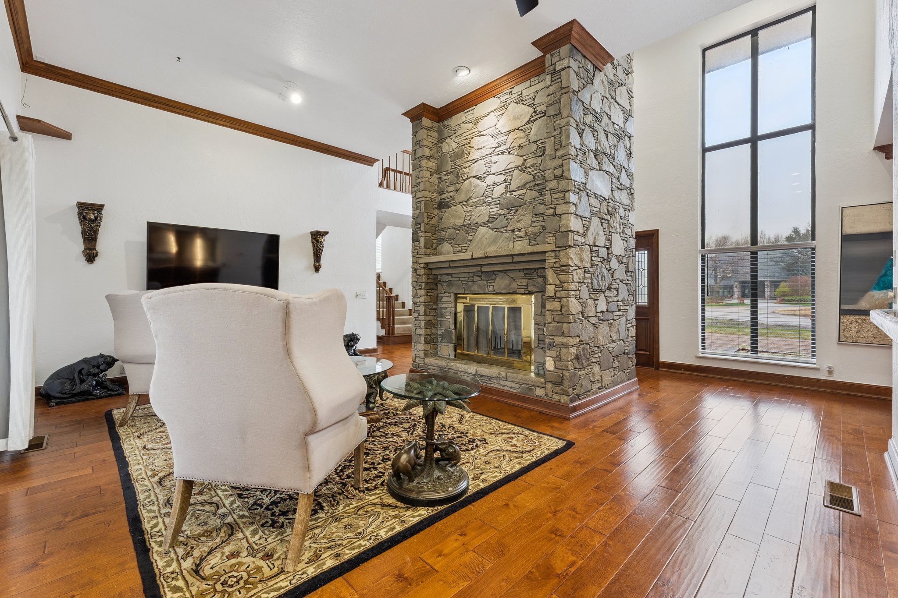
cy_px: 299
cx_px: 449
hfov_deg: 99.3
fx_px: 382
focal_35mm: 15
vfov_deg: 76.2
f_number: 10
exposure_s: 1/10
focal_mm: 15.3
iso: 200
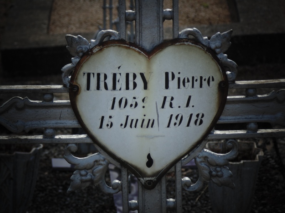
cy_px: 106
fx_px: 1564
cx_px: 142
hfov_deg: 10.4
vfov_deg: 7.8
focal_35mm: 190
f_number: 5.4
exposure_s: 1/320
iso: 80
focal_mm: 34.2
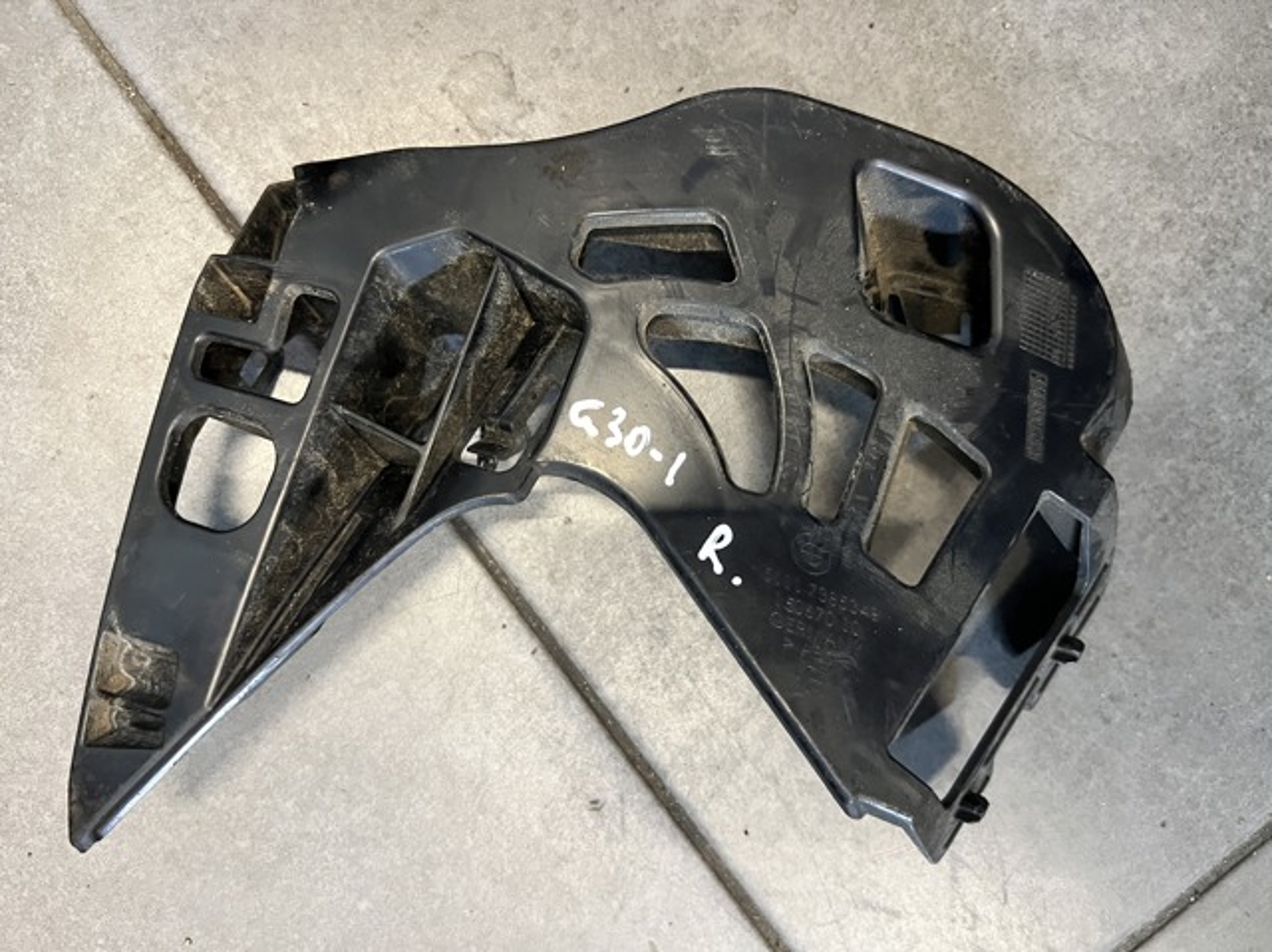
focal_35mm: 26
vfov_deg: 53.0
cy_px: 476
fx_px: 955
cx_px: 636
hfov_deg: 67.3
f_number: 1.5
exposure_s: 1/33
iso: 500
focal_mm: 5.7
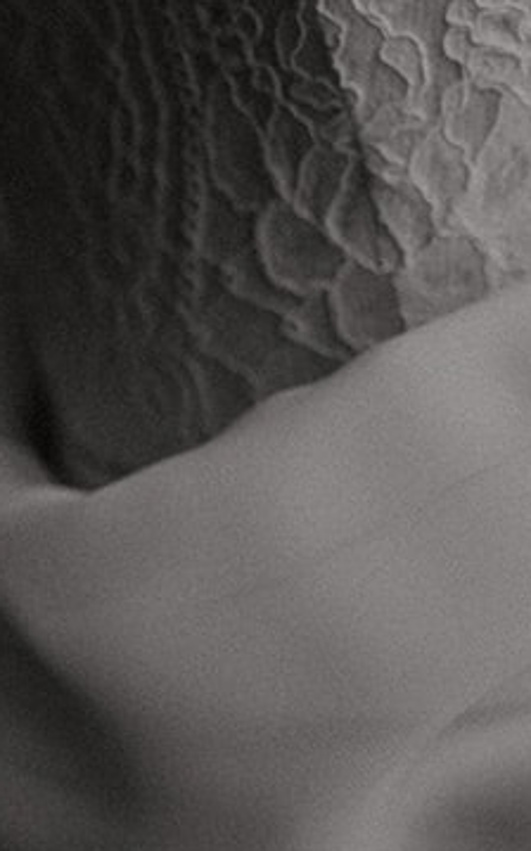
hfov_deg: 8.1
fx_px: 3686
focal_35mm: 159
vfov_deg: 13.1
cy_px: 275
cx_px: 705
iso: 100
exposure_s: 1/1600
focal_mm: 35
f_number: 1.8
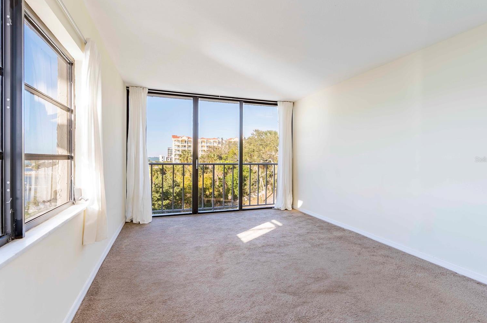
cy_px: 159
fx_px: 230
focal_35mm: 17
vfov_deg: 70.3
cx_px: 245
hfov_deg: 93.3
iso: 100
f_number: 9
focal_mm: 16
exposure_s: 1/200
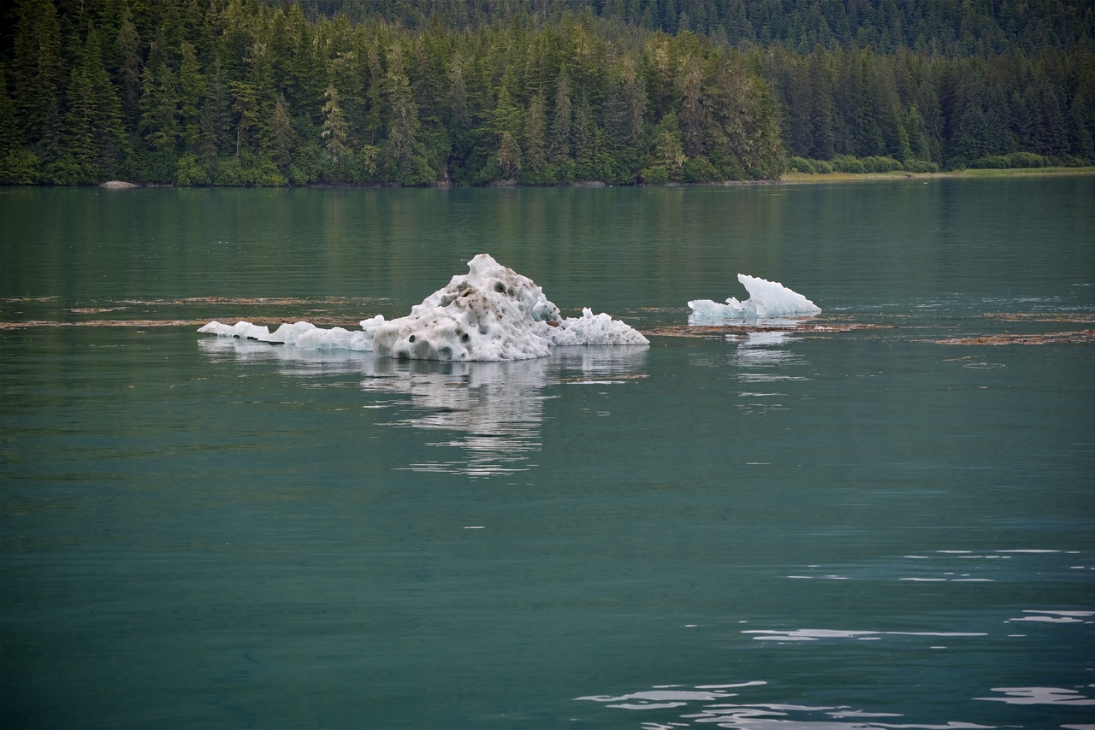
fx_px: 3529
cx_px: 548
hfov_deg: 17.6
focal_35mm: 116
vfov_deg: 11.8
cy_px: 365
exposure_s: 1/250
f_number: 5.6
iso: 100
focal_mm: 116
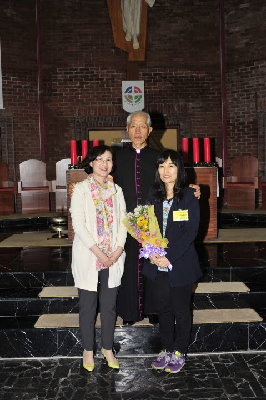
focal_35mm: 40
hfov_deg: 33.4
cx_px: 133
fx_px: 444
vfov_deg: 48.5
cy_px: 200
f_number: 6.3
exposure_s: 1/60
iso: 200
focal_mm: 40
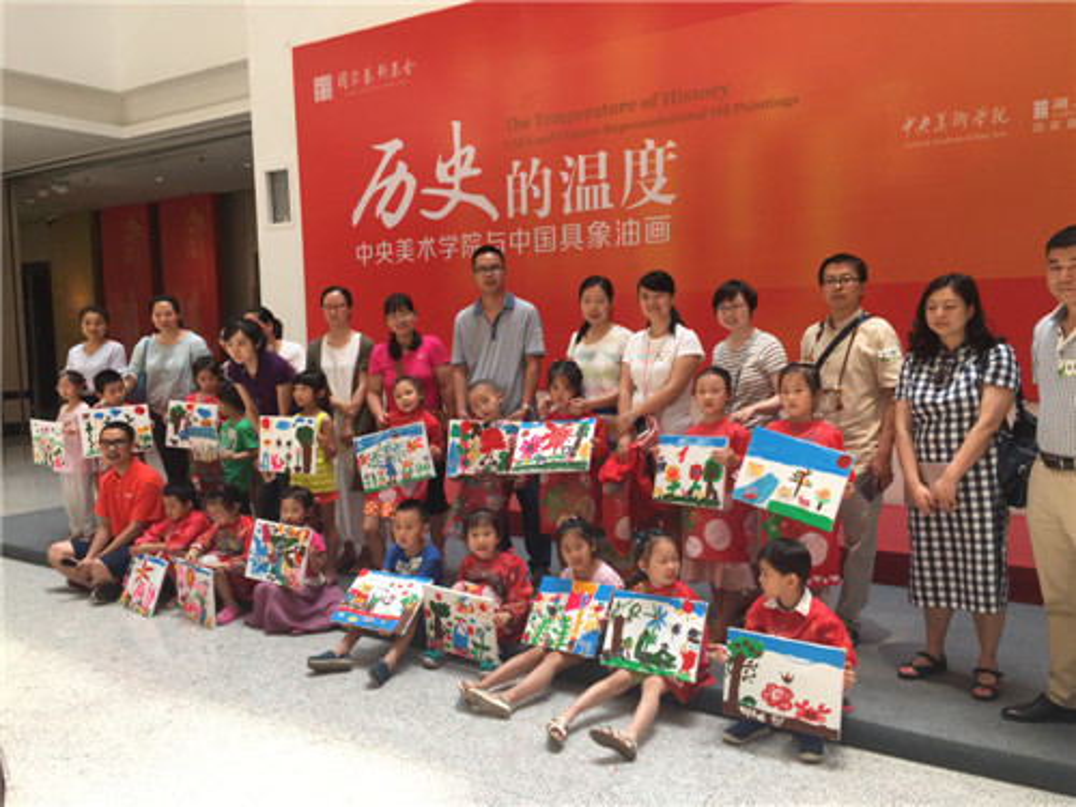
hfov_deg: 61.7
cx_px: 538
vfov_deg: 48.2
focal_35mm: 29
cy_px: 404
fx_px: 901
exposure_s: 1/344
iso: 32
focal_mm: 4.15
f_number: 2.2
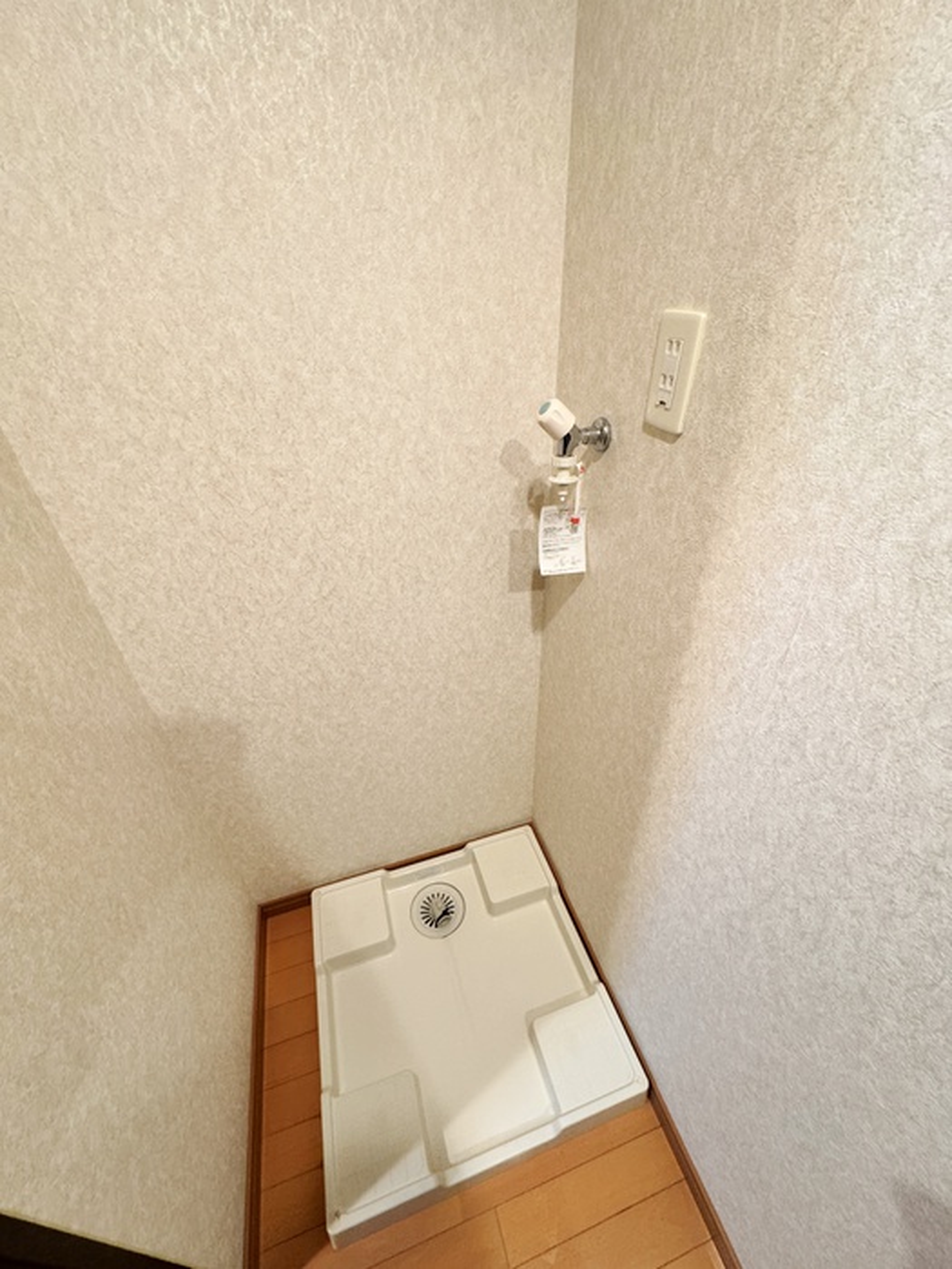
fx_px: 513
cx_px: 476
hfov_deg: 85.7
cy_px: 634
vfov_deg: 102.1
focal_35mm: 14
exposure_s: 1/50
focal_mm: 2.22
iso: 250
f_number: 2.2
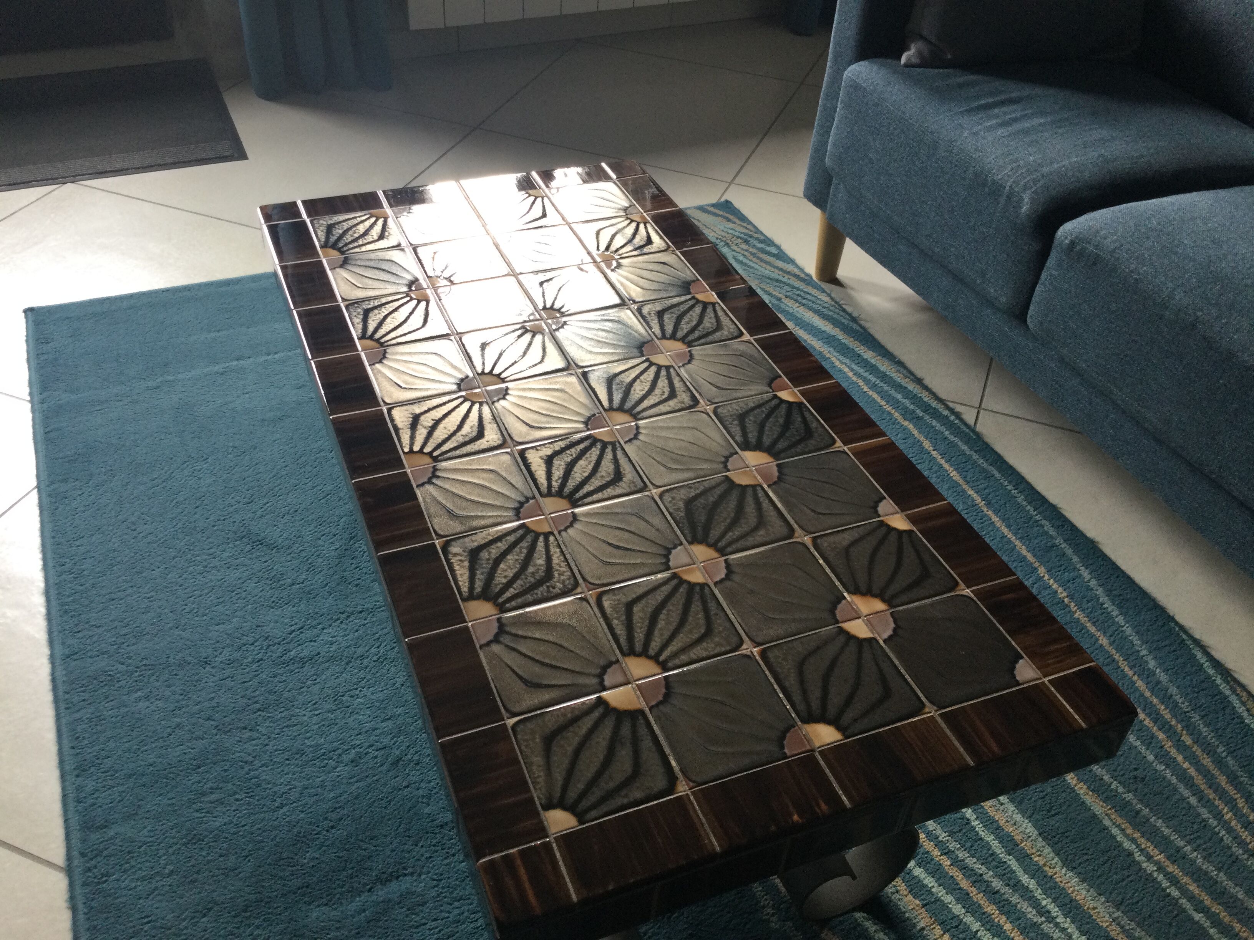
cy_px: 470
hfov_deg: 58.4
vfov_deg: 45.4
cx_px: 627
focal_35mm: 31
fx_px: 1123
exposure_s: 1/33
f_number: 2.4
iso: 64
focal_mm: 3.3
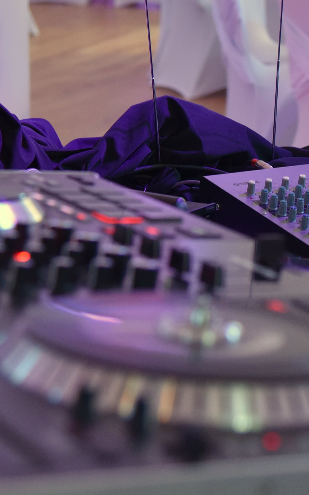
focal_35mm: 130
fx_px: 1752
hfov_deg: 10.0
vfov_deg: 16.0
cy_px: 139
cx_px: 291
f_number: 4
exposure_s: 1/60
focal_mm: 48
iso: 1400
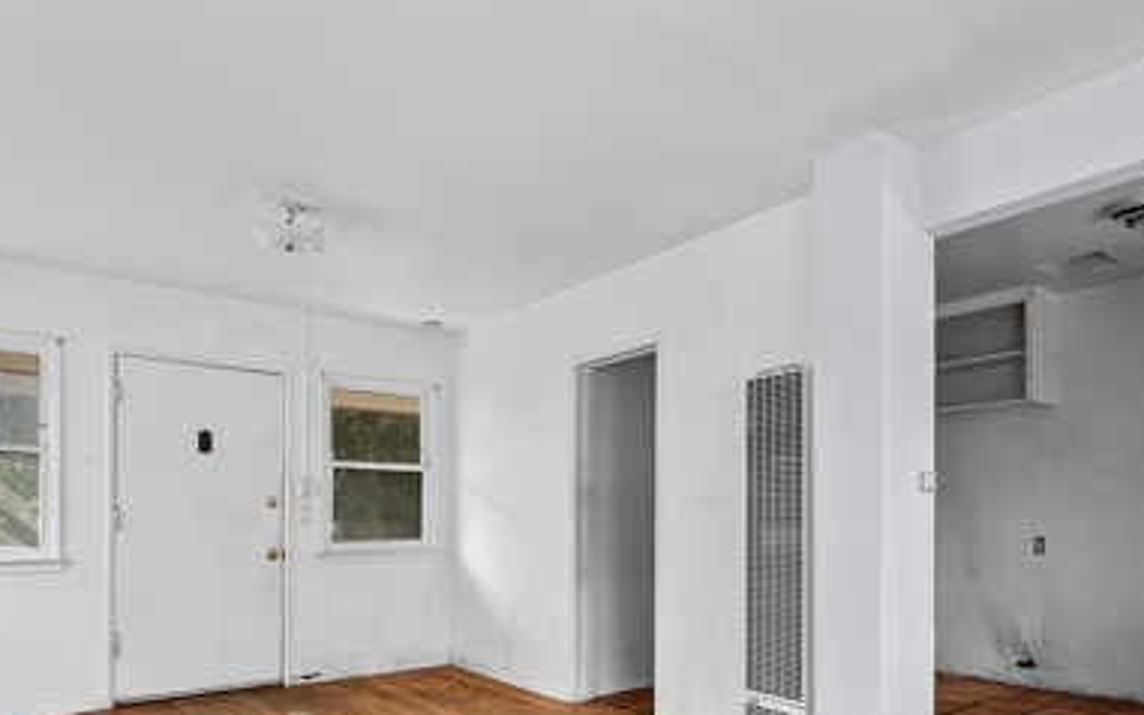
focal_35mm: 24
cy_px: 536
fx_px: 748
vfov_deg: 49.0
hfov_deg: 74.0
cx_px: 685
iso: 200
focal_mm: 14
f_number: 8
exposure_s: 1/15
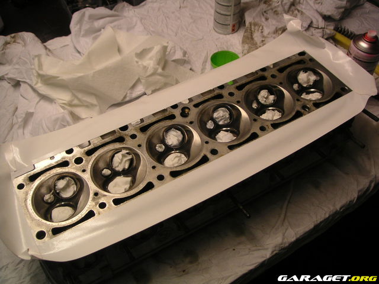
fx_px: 405
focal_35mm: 37
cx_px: 190
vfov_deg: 38.7
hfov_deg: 50.1
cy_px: 142
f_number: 2.8
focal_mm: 5.7
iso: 50
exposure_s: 1/45
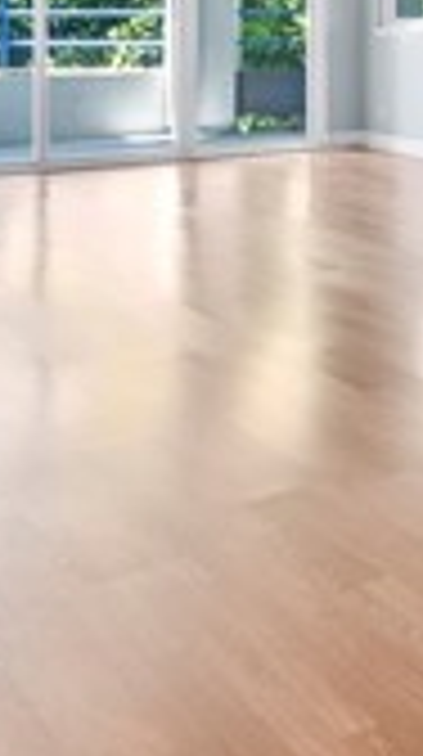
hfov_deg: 18.3
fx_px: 1201
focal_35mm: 60
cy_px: 43
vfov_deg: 32.7
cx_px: 585
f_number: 8
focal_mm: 10
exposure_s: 1/3
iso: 400
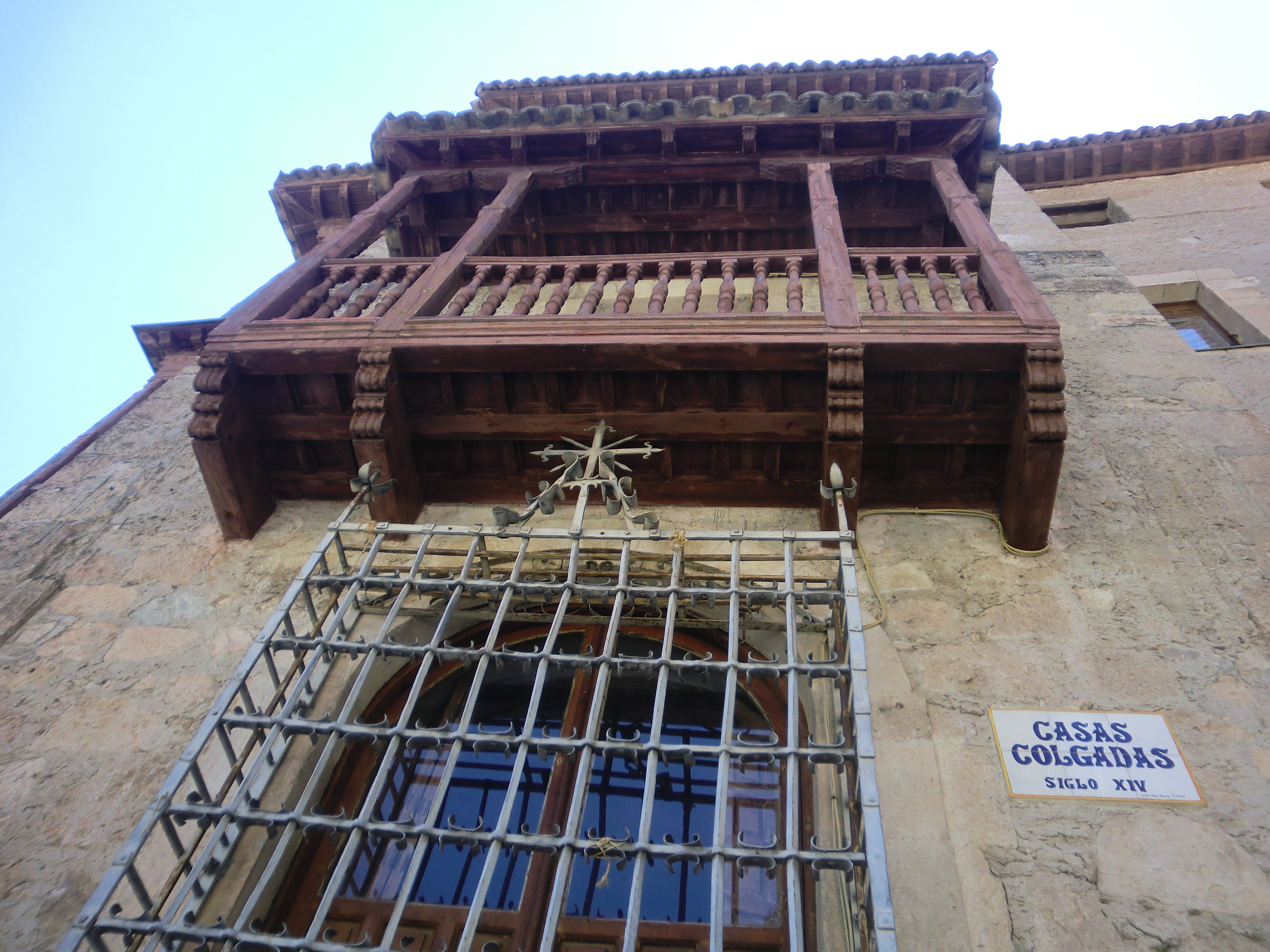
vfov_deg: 53.1
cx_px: 635
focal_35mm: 26
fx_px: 954
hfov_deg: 67.3
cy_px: 476
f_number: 2.6
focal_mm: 4.65
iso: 64
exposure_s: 1/200
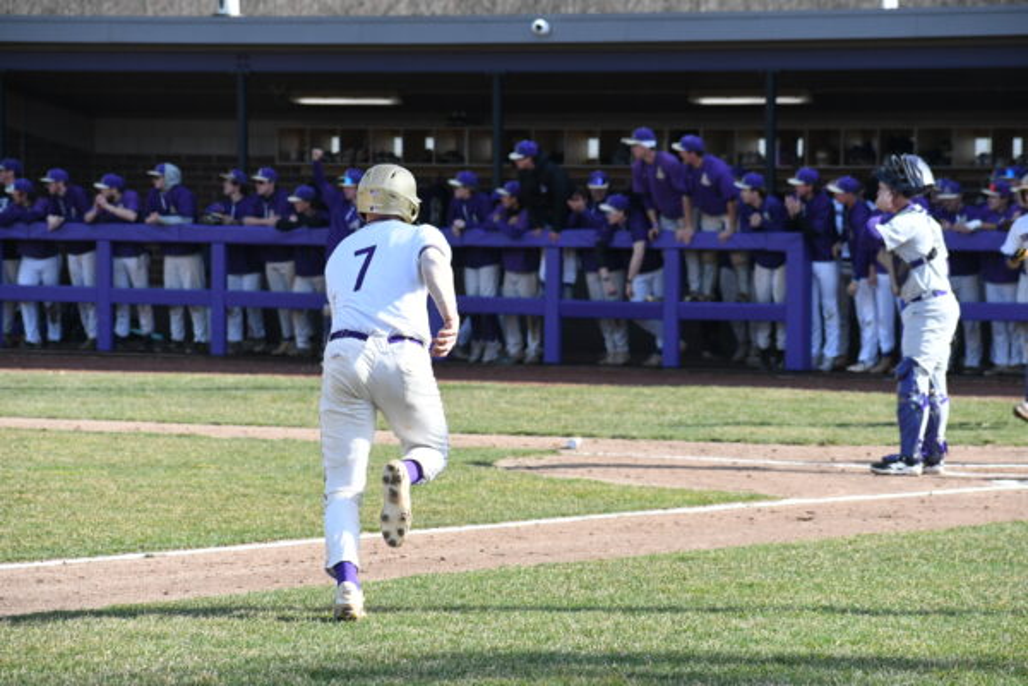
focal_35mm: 180
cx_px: 514
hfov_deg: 11.4
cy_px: 343
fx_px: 5140
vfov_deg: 7.6
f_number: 6.3
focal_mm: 120
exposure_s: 1/3200
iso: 1600
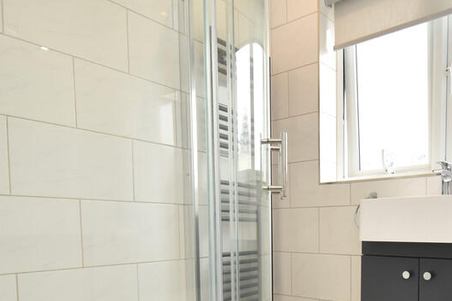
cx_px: 343
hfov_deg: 60.0
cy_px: 235
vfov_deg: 43.1
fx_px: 364
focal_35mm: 29
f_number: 5
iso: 560
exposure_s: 1/200
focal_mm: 10
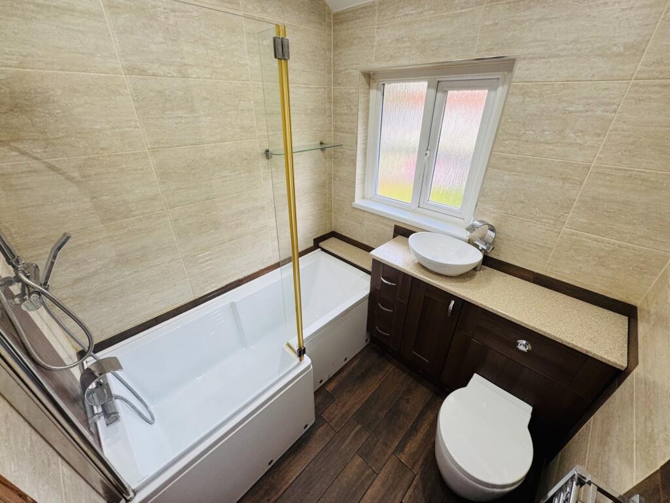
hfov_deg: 102.1
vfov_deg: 85.7
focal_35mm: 14
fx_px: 271
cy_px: 252
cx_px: 335
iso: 80
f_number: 2.2
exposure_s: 1/99
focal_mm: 2.22
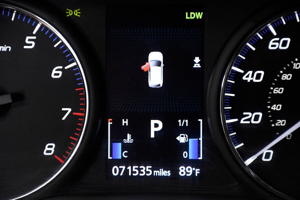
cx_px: 150
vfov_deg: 6.5
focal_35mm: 210
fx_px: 1750
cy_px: 100
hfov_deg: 9.8
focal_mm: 140
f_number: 6.3
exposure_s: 1/100
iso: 2500
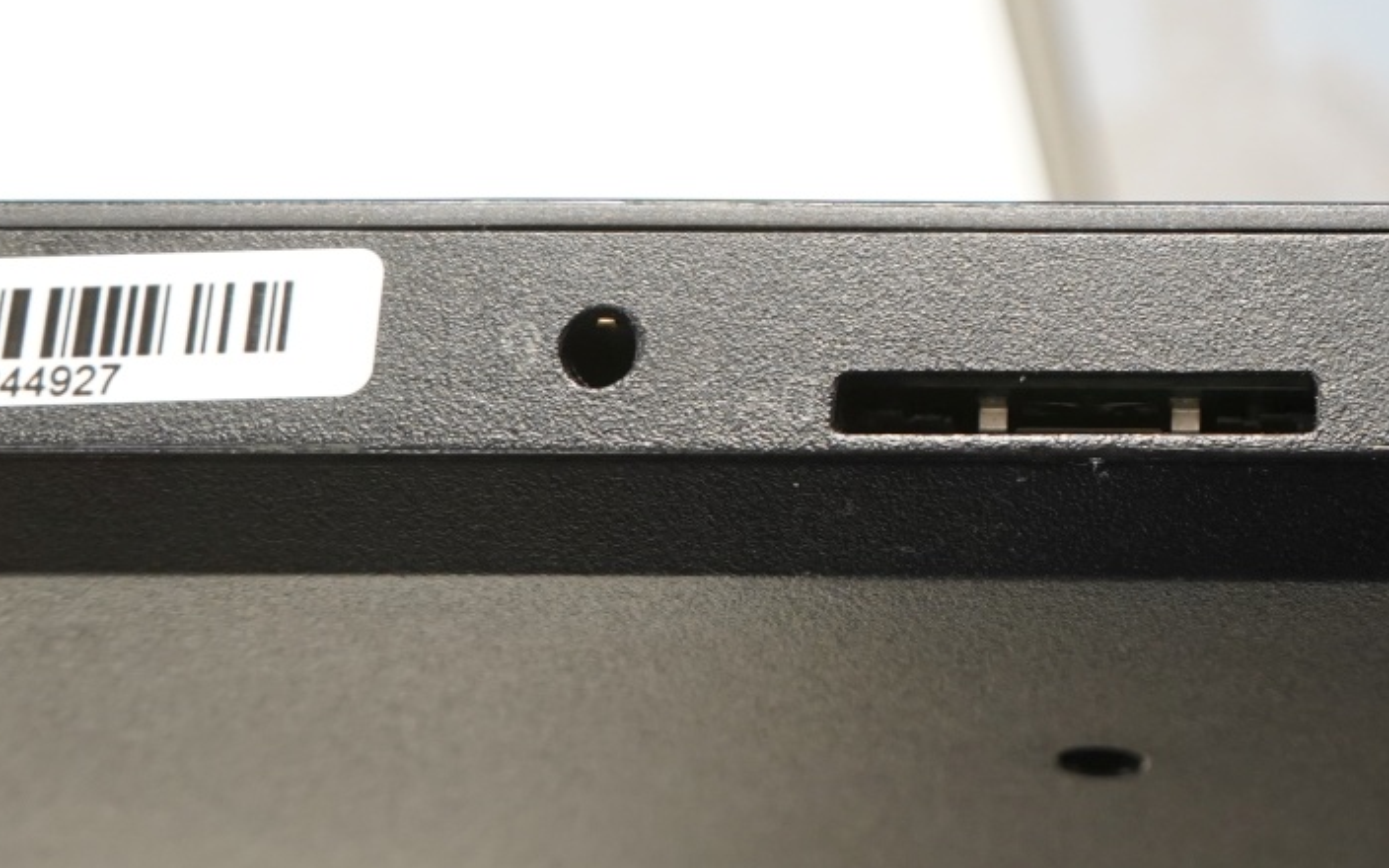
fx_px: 3256
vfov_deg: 14.7
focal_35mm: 86
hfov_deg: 22.7
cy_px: -182
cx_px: 1517
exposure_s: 1/25
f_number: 7.1
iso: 1600
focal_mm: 29
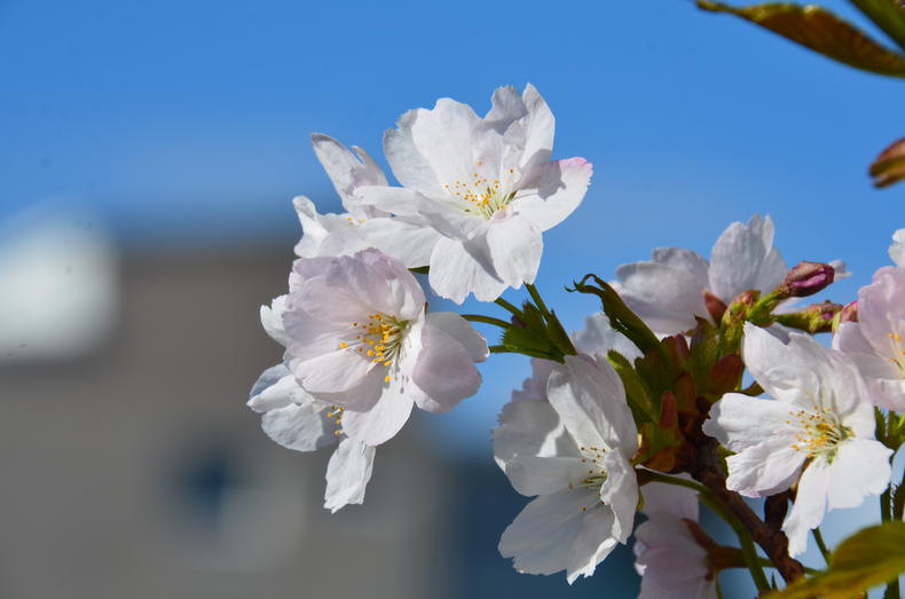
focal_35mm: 375
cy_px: 300
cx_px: 452
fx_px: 9406
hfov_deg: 5.5
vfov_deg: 3.6
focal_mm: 250
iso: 100
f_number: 11
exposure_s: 1/160
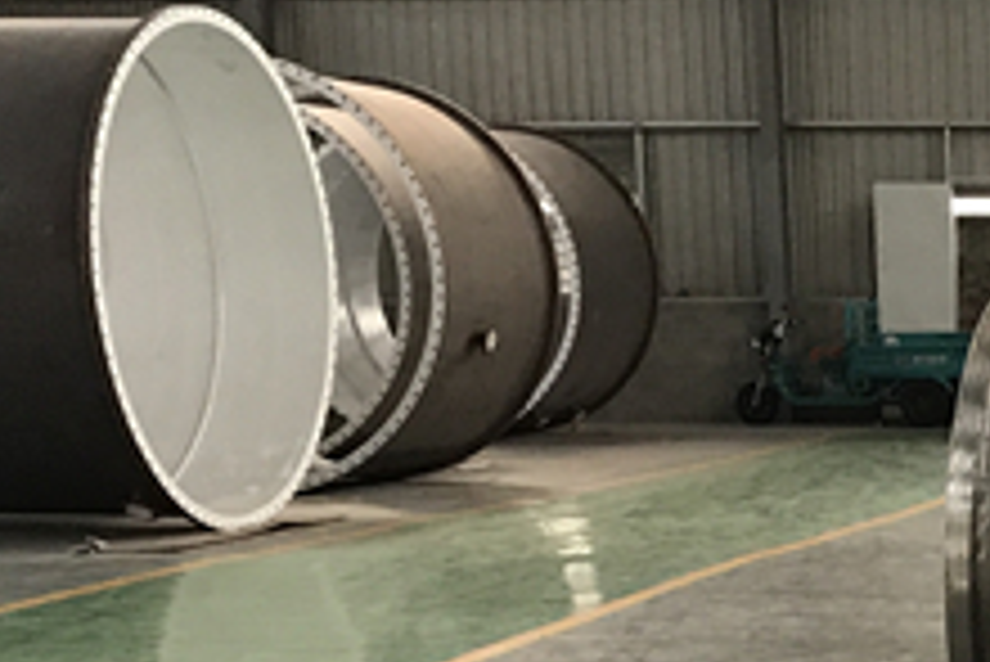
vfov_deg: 12.4
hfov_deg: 17.7
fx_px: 2917
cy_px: 973
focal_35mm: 106
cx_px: 1368
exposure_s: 1/33
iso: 40
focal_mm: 3.99
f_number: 1.8
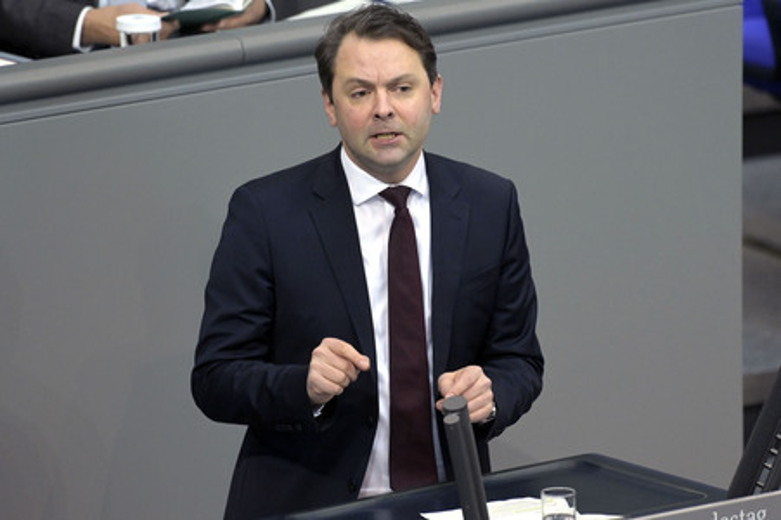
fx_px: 8888
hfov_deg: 5.0
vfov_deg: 3.3
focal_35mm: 410
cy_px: 260
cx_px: 390
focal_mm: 410
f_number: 5.6
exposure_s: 1/500
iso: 8000
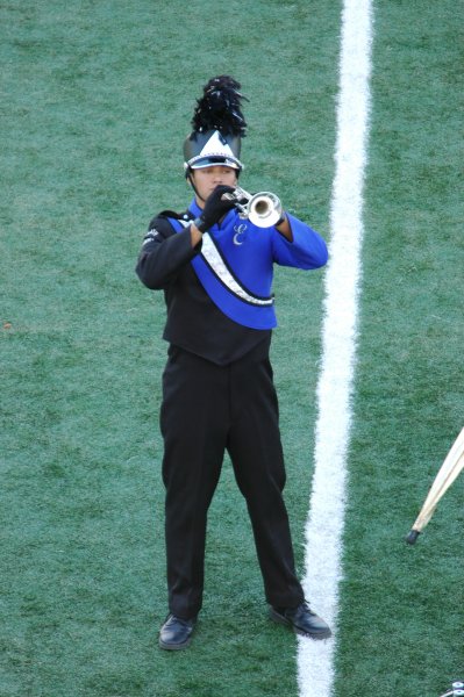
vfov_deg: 3.4
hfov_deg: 2.3
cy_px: 348
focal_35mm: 600
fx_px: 11619
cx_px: 232
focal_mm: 400
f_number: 5.6
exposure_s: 1/100
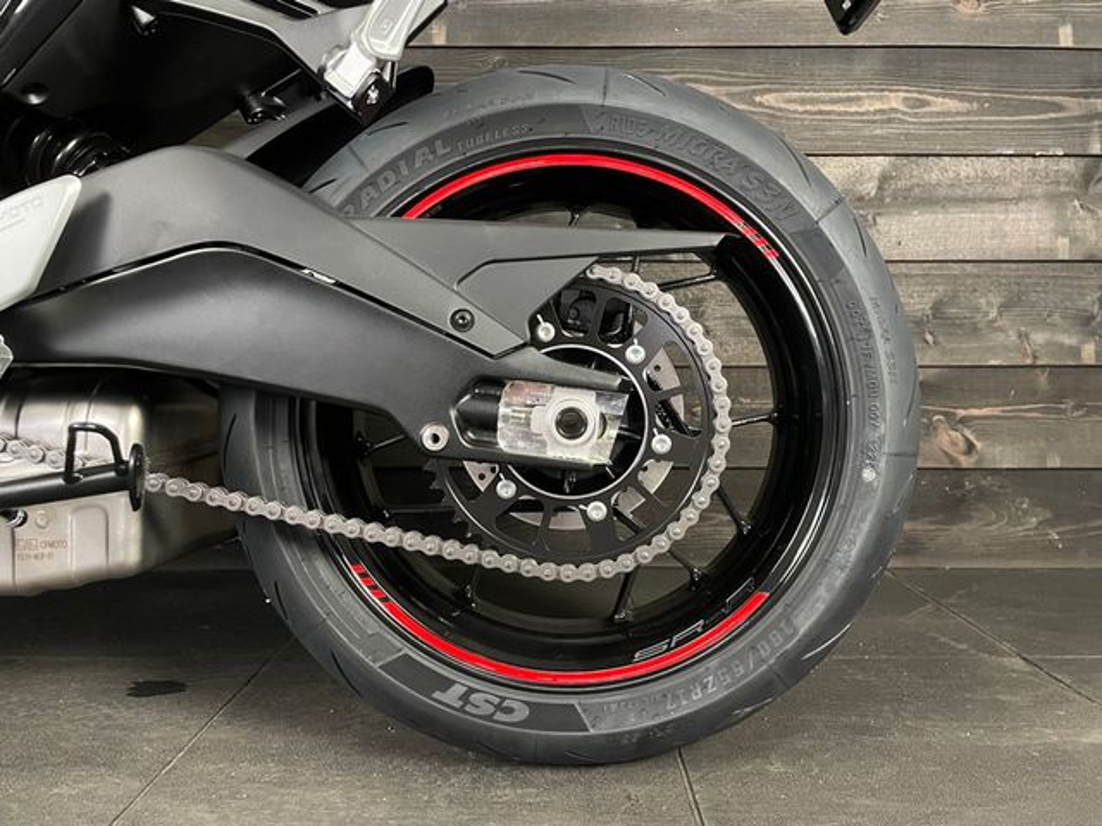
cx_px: 551
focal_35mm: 26
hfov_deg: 67.3
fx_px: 828
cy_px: 413
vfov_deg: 53.1
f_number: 1.6
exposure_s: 1/25
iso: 500
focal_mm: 4.2
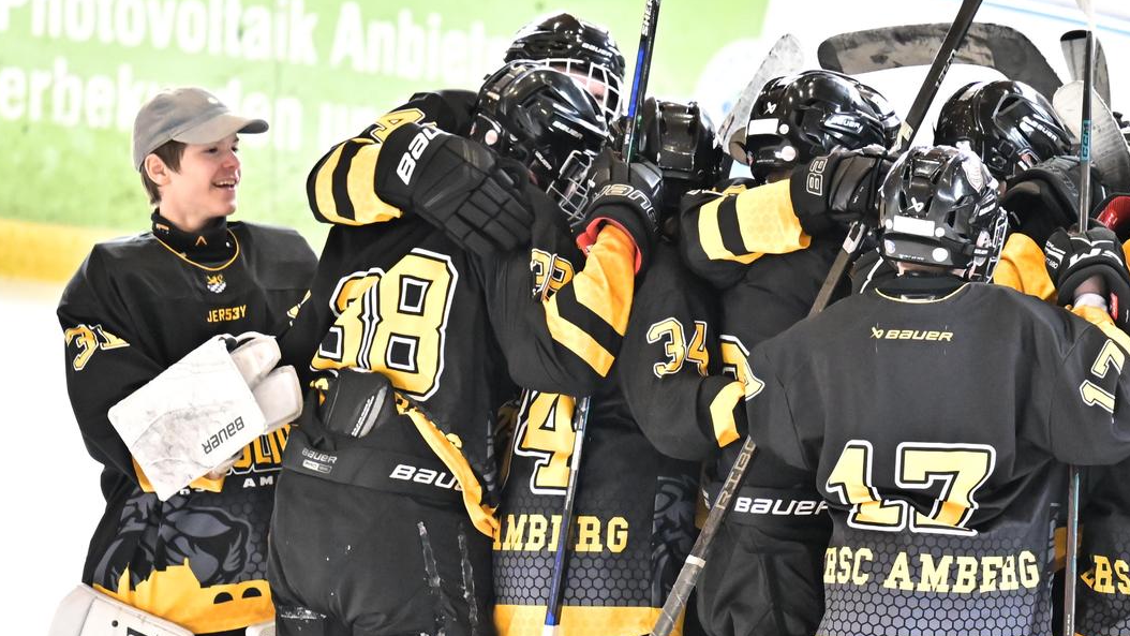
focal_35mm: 458
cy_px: 579
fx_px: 13724
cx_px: 930
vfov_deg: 2.7
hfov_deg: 4.7
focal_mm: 160
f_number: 2.8
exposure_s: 1/250
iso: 3200
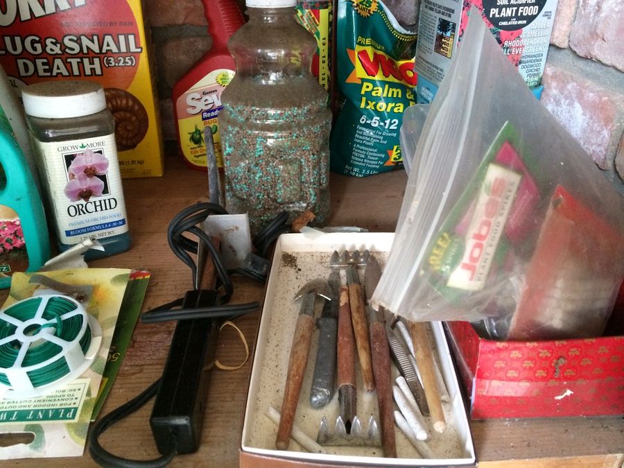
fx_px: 541
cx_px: 312
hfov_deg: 60.0
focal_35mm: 30
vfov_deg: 46.8
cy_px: 234
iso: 250
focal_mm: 4.12
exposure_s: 1/30
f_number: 2.2
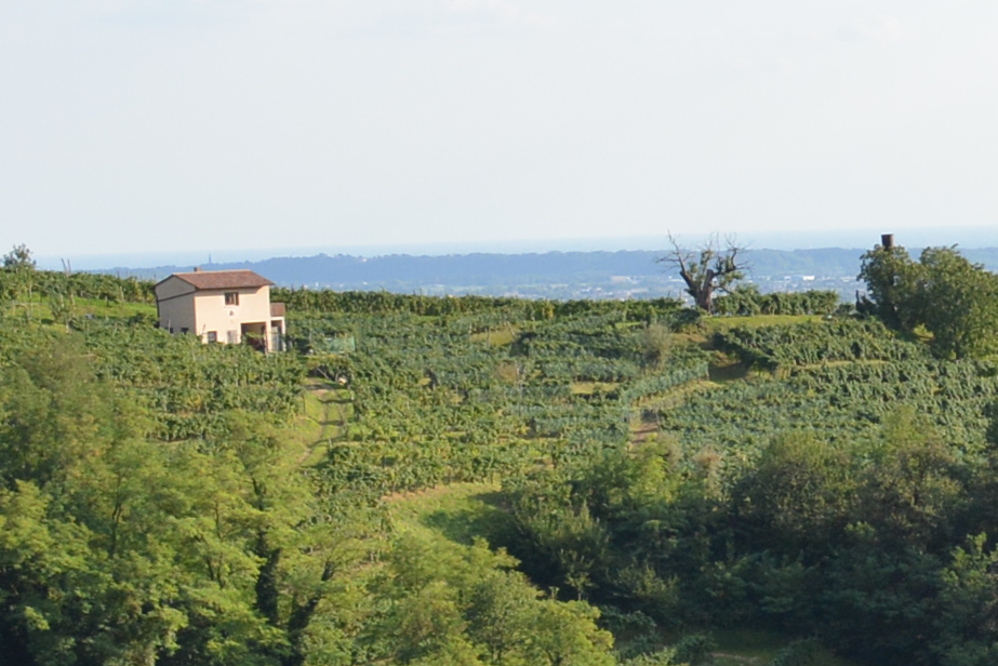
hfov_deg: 12.3
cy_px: 559
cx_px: 1771
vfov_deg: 8.9
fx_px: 4255
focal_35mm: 153
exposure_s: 1/1000
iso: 400
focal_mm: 21
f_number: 5.6
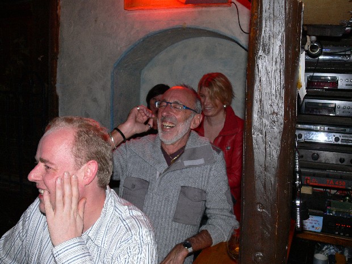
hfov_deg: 52.6
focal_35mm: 35
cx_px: 176
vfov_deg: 40.7
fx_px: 356
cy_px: 132
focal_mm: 7.4
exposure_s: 1/30
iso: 100
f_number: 2.8
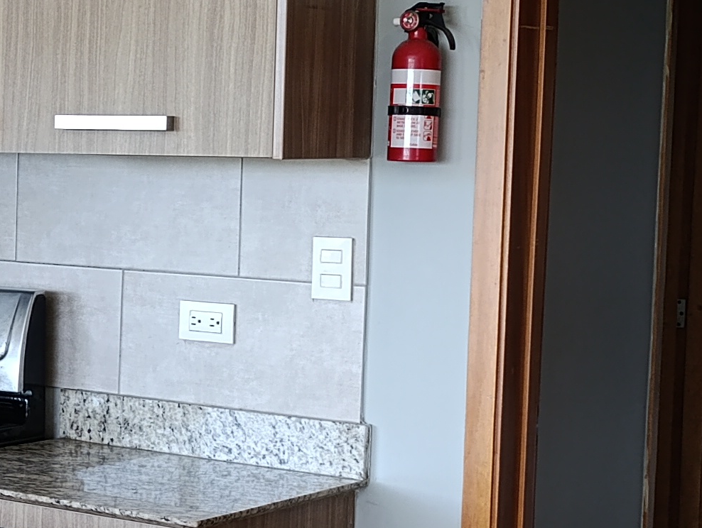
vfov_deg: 15.6
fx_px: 1929
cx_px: -237
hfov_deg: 19.0
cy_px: 248
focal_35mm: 95
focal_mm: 6.14
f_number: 1.6
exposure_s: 1/100
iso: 320
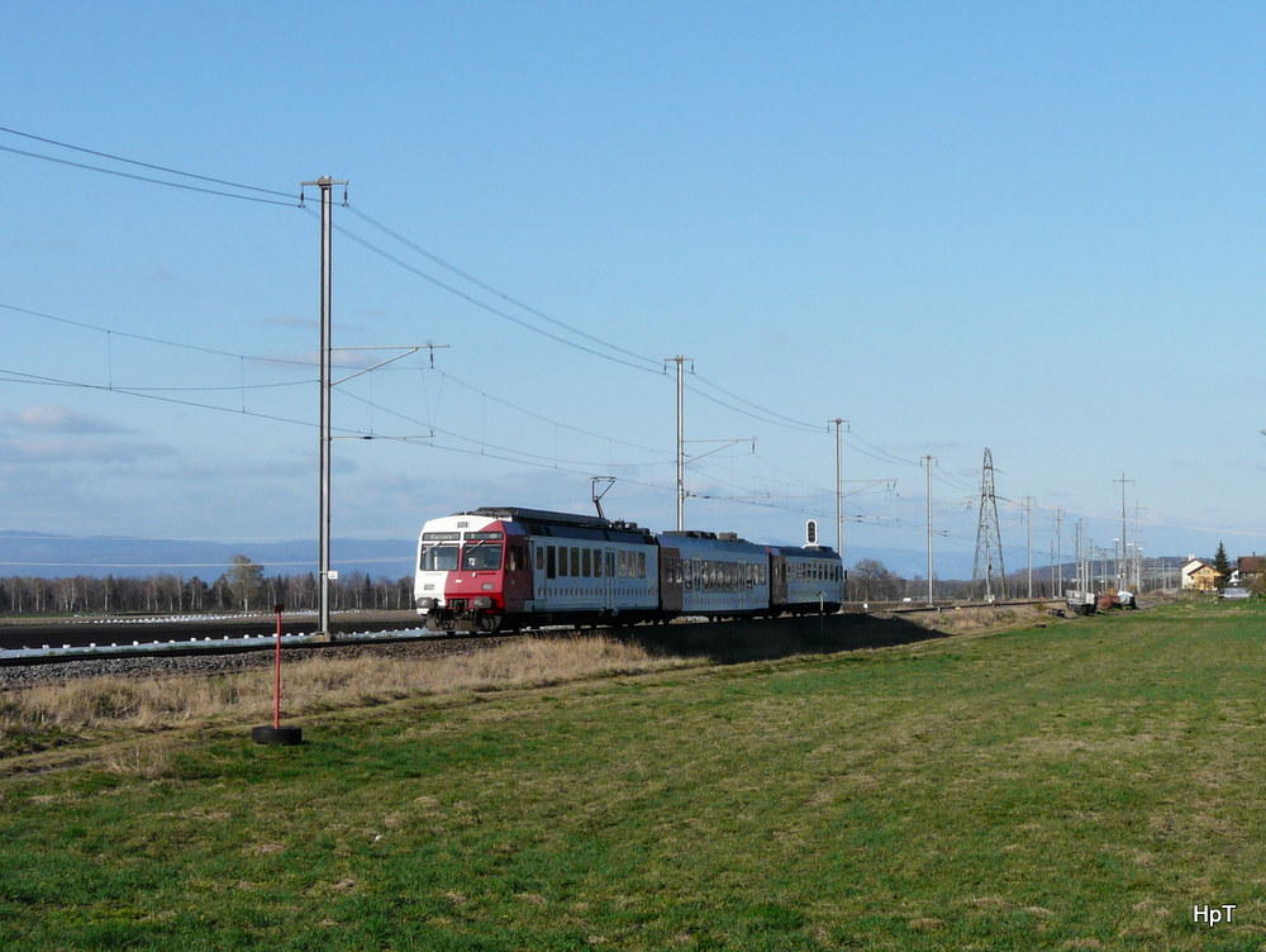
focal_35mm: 52
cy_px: 476
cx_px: 633
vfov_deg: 28.1
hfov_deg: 36.8
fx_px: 1904
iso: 100
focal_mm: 8.5
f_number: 6.3
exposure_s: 1/500
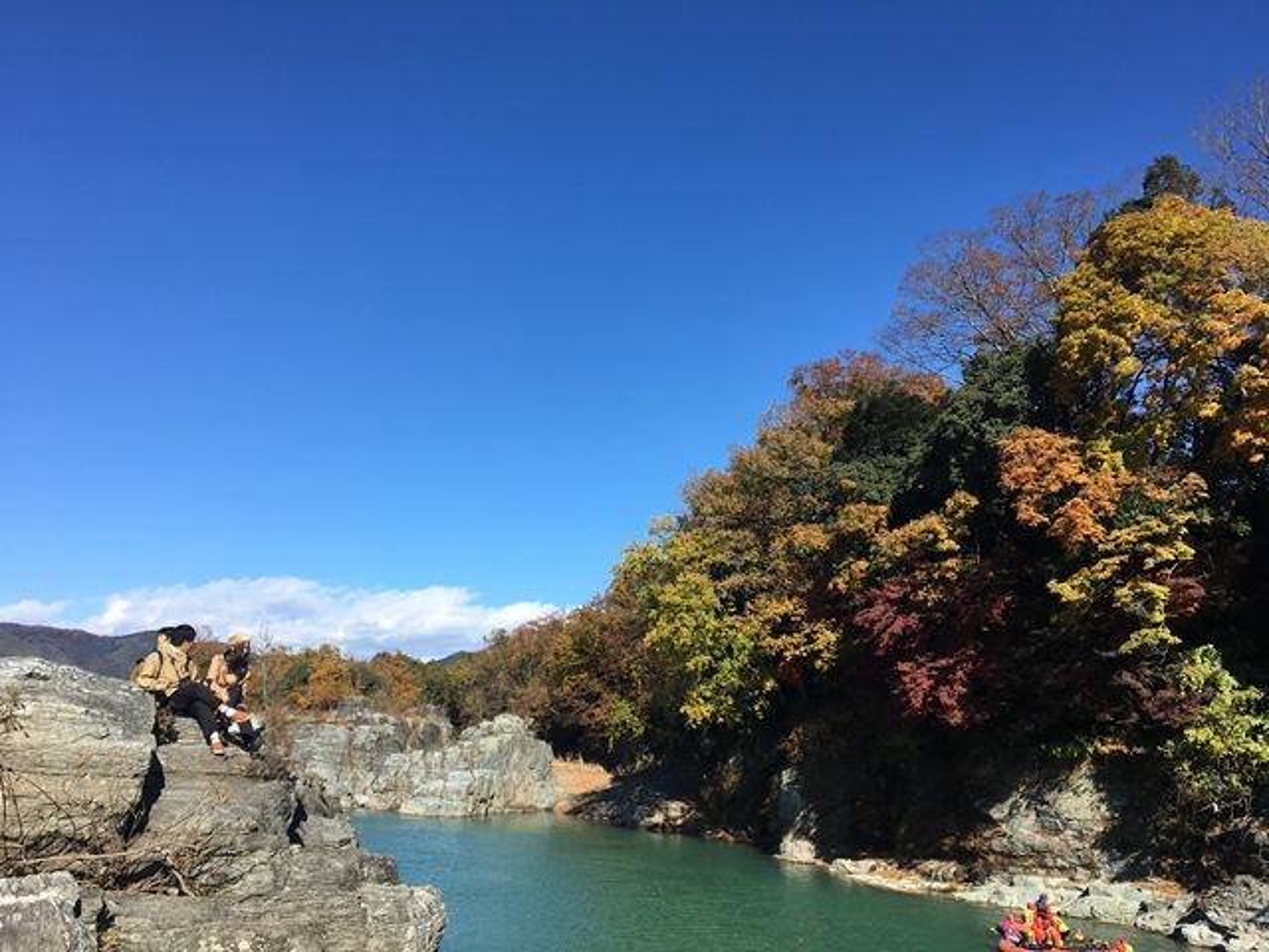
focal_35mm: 29
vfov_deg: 48.2
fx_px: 1063
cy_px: 476
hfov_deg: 61.7
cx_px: 634
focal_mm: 4.2
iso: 25
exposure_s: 1/1672
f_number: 2.2
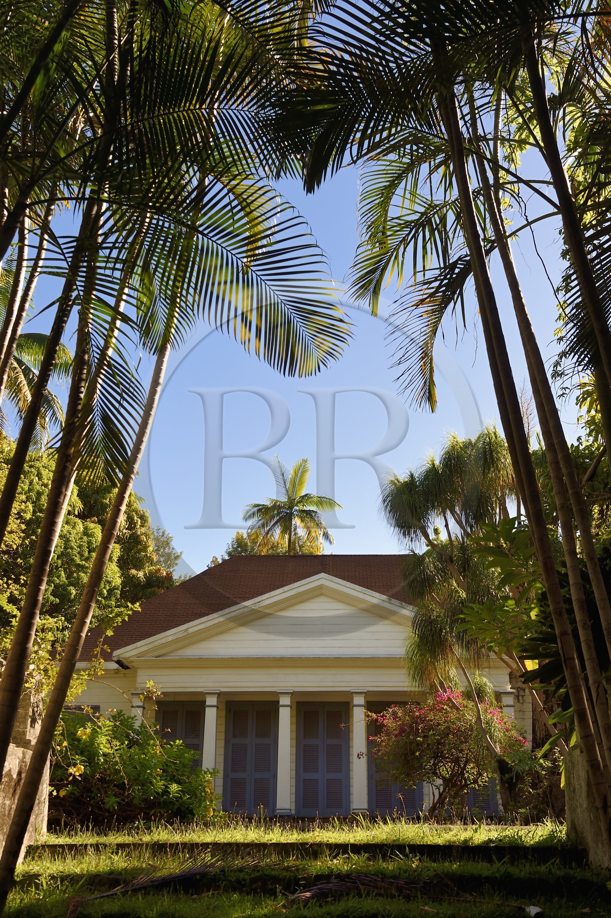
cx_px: 306
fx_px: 1071
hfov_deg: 31.8
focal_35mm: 42
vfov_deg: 46.4
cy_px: 459
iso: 200
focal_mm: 42
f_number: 8
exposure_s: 1/320
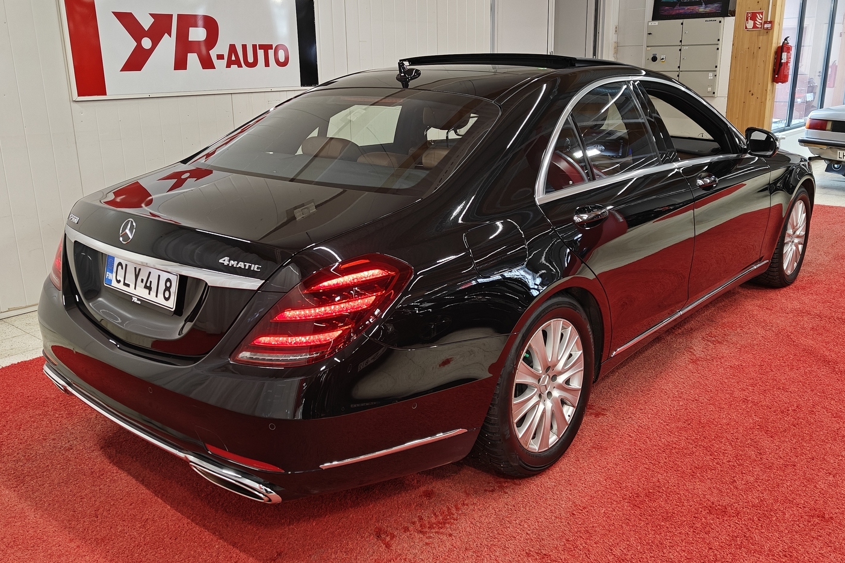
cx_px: 420
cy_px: 267
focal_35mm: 32
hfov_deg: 58.7
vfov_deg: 41.1
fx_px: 751
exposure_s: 1/50
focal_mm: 5.59
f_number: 1.8
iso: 64
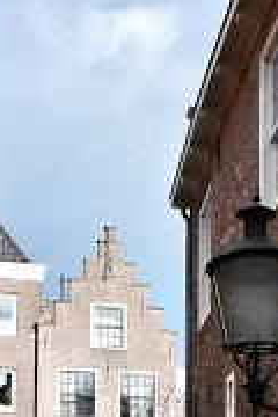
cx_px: 98
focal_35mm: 81
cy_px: 490
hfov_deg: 16.8
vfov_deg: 23.1
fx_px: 938
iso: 5000
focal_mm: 22
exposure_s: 1/8000
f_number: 11
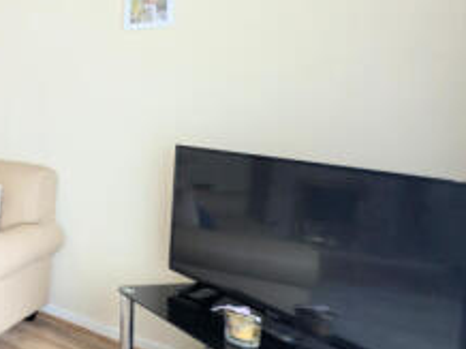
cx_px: -145
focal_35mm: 32
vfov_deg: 43.6
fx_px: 430
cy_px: 121
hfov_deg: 36.2
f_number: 1.95
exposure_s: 1/16.7
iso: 51
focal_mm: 2.23
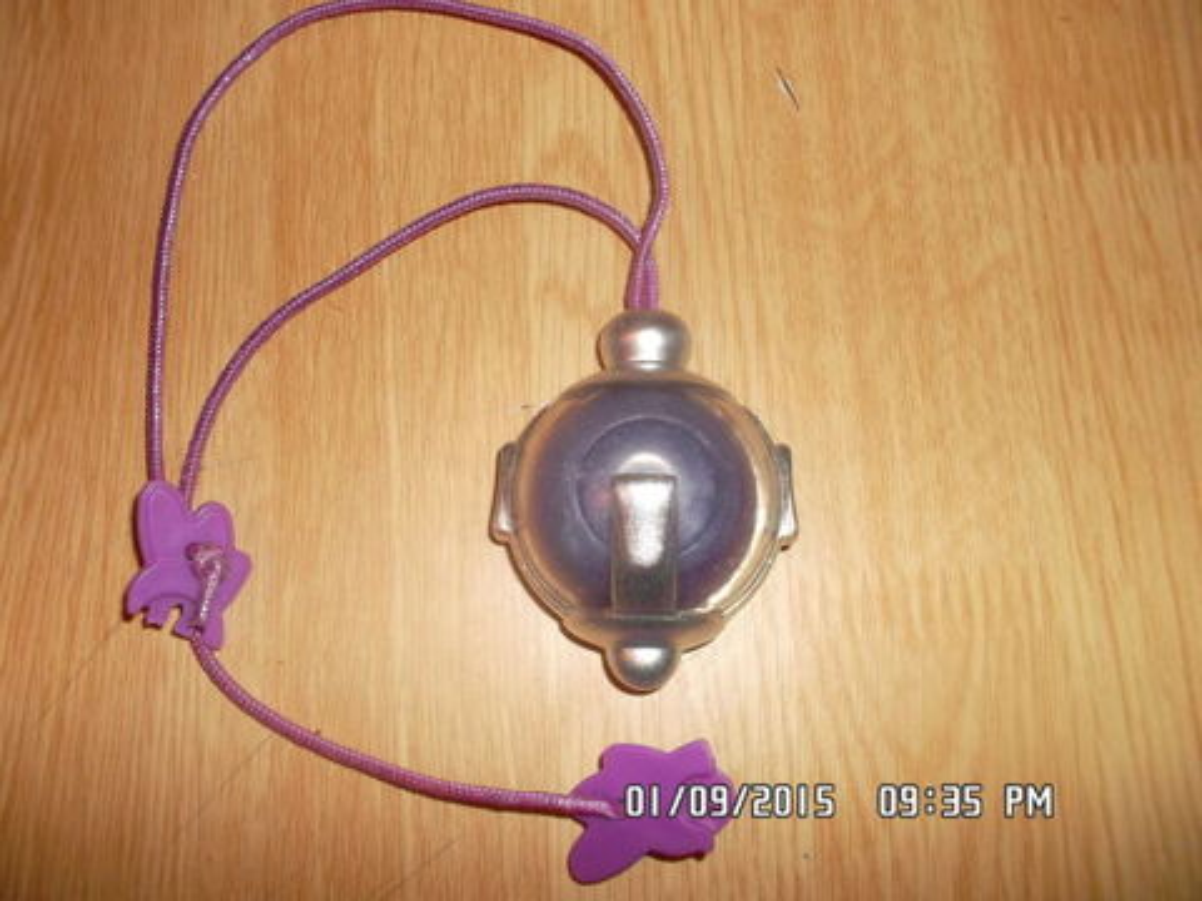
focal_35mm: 28
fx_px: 972
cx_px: 601
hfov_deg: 63.4
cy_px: 450
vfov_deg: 49.7
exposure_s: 1/15
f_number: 3.3
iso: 100
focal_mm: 4.1
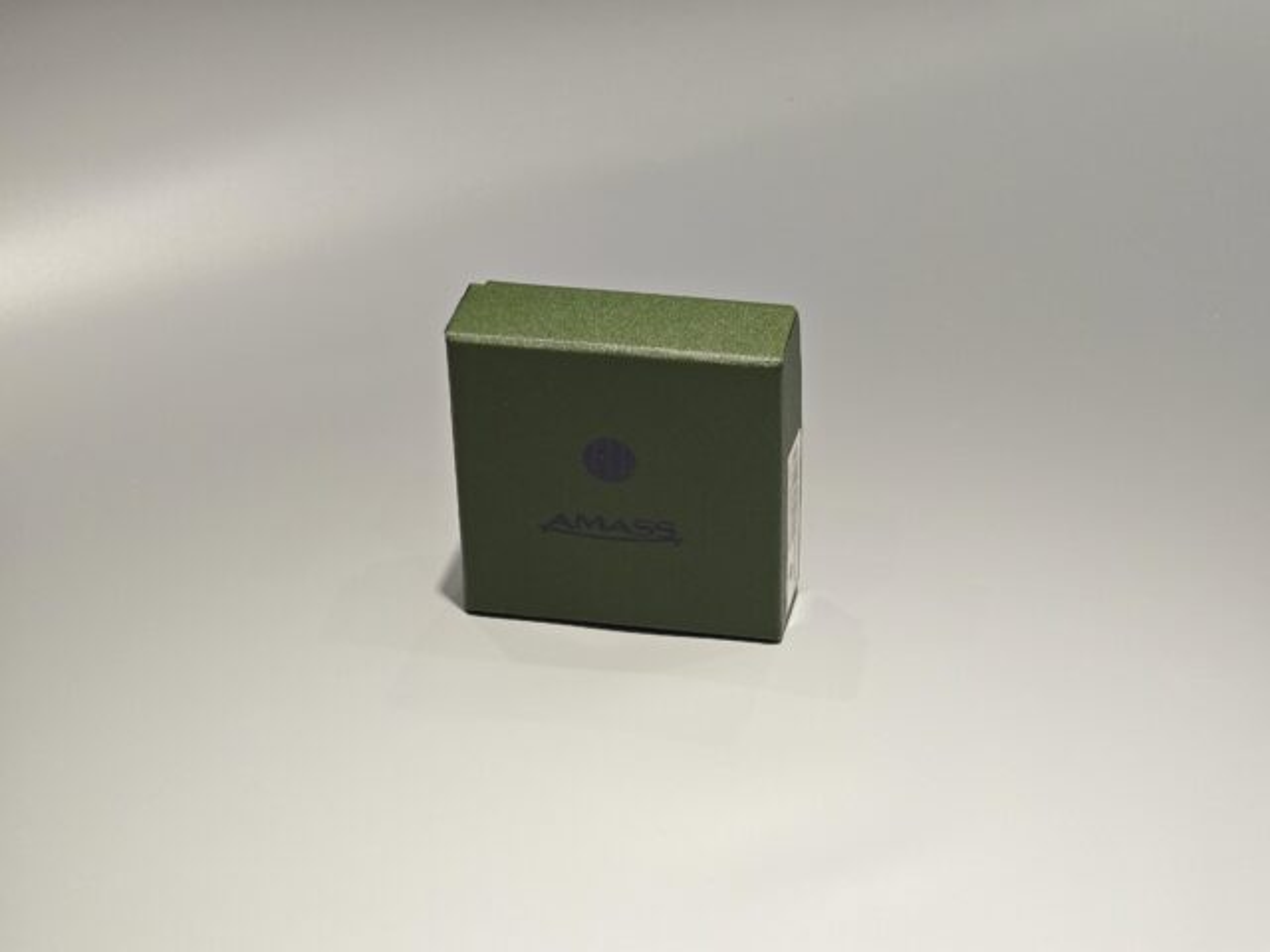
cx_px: 635
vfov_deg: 19.6
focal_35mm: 75
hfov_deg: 26.0
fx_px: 2752
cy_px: 476
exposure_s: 1/100
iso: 200
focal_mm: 10.1
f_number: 2
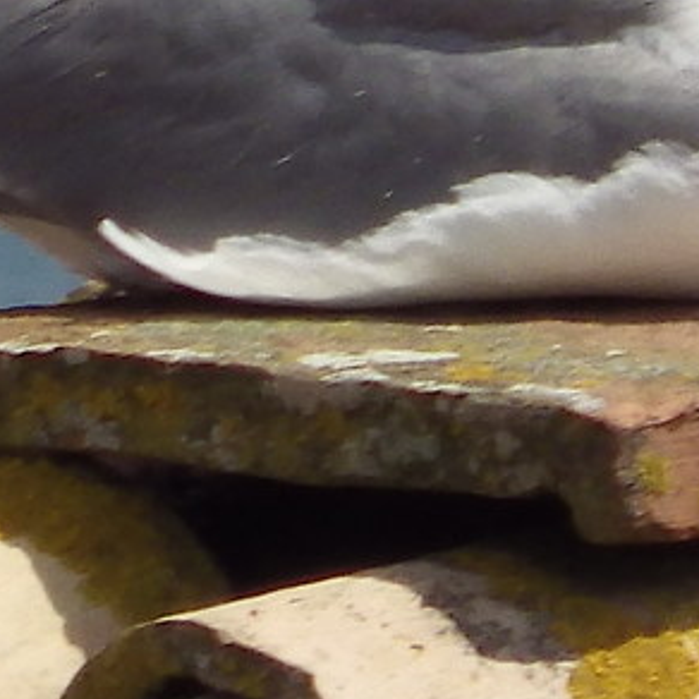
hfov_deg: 0.4
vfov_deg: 0.4
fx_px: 96226
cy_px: -146
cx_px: 278
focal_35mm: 4212
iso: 100
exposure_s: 1/500
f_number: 5.9
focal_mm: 104
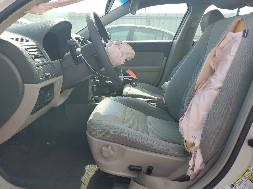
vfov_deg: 53.1
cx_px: 126
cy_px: 94
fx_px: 190
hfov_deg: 67.3
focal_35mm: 26
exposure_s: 1/769
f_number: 1.5
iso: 50
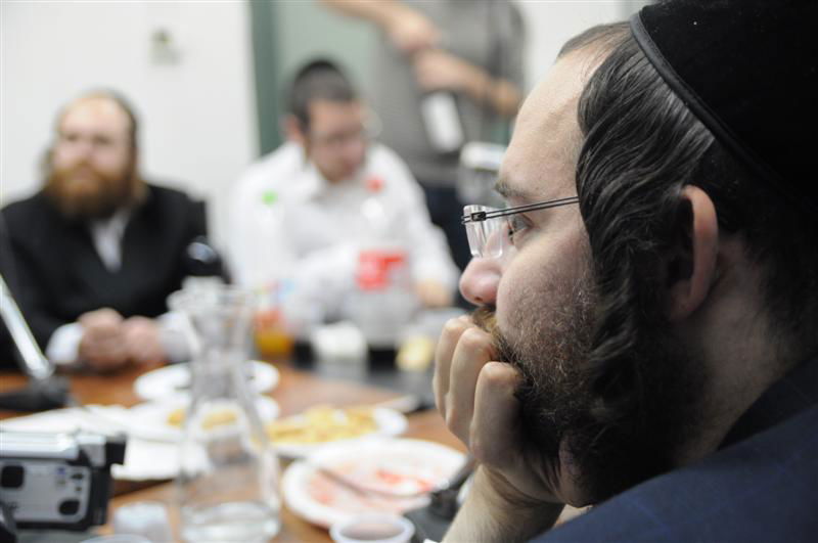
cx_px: 409
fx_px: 1225
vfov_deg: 25.0
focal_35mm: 54
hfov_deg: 36.9
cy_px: 272
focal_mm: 36
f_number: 2.8
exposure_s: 1/80
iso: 800
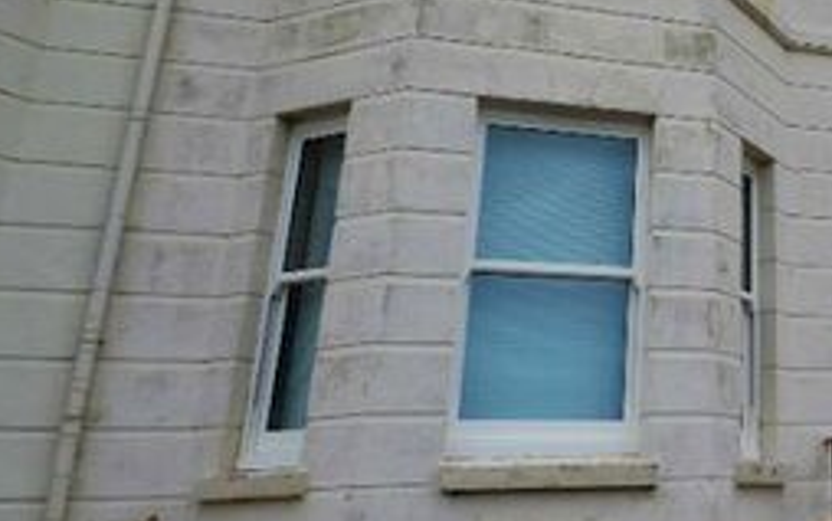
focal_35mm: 46
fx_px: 1053
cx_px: 904
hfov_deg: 36.7
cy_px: 11
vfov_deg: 26.4
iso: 100
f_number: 6.3
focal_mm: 11
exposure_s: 1/160
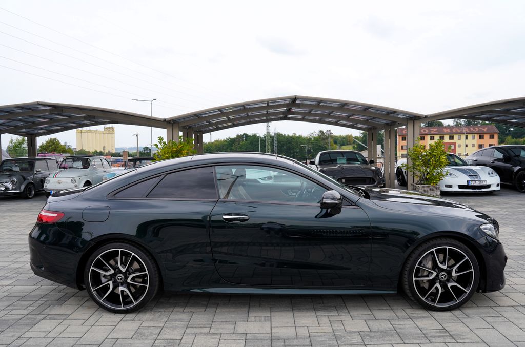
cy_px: 174
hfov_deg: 73.9
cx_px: 262
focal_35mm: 24
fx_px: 349
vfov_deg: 52.9
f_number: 6.3
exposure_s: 1/200
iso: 100
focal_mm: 24
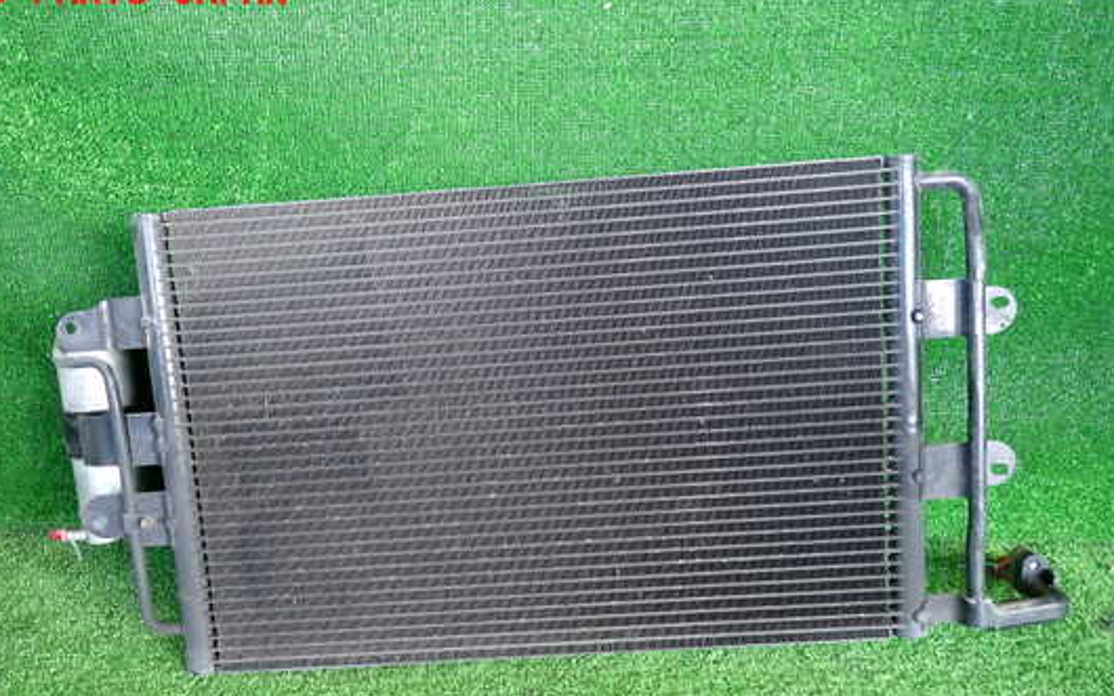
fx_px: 911
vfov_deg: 41.5
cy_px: 437
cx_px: 536
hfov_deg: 62.9
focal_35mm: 30
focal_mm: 4.5
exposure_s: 1/50
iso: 200
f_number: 2
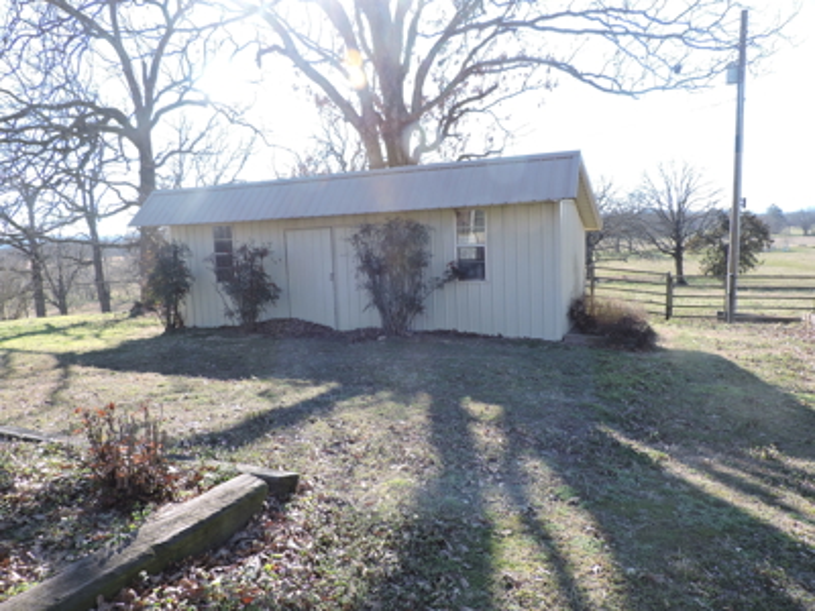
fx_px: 565
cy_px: 306
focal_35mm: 24
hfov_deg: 71.6
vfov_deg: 56.8
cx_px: 408
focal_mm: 4.3
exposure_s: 1/320
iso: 100
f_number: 3
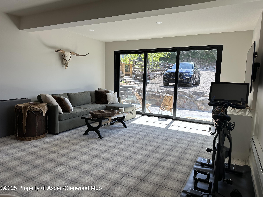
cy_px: 98
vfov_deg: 56.8
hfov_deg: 71.6
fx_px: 182
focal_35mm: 24
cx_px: 132
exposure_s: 1/503
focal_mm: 6.86
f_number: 1.78
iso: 80
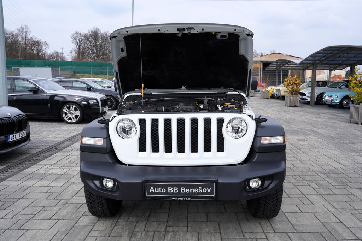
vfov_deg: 46.4
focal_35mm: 28
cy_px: 120
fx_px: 281
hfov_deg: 65.5
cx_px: 181
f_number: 8
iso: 100
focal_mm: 28
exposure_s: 1/250
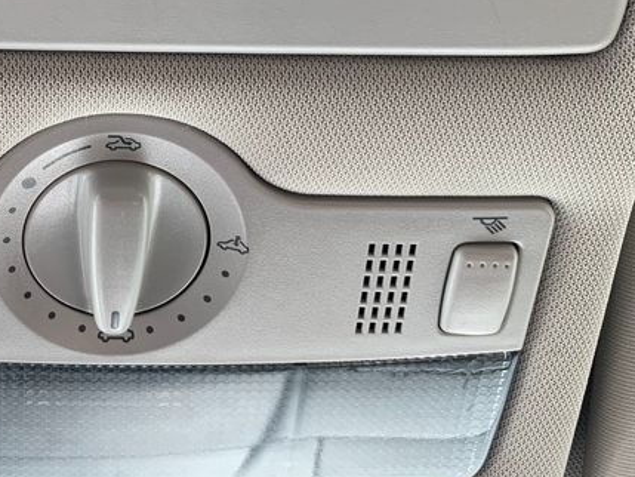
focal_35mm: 62
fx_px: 1138
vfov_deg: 22.9
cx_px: 50
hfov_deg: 29.7
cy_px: 16
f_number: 1.8
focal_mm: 4.25
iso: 25
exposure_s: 1/122
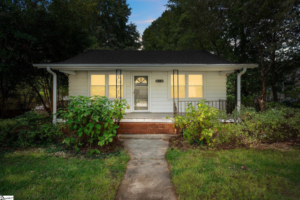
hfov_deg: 90.0
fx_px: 150
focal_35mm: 18
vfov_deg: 67.4
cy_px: 100
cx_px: 150
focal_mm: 18
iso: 250
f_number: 9
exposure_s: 1/80
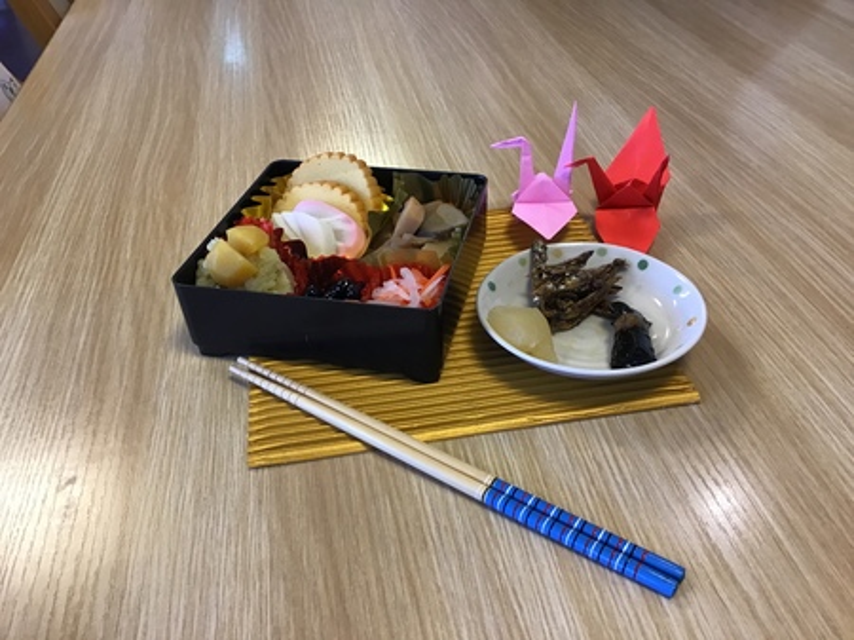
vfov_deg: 45.4
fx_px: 764
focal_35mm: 31
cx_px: 427
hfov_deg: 58.4
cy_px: 320
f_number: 2.4
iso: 80
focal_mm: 3.3
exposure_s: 1/30
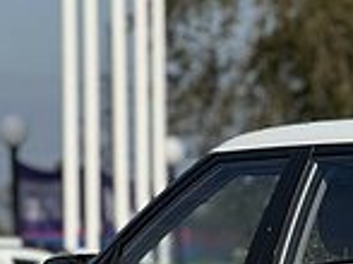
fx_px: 4565
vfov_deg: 3.3
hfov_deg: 4.4
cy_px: 413
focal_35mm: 448
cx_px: 495
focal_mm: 15.66
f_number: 2.8
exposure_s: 1/3344
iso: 50
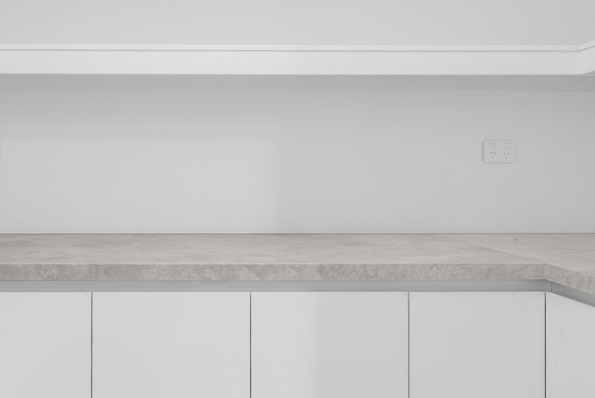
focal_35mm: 30
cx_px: 211
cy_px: 183
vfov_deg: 43.7
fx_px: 496
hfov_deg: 60.7
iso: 400
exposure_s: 1/15
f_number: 8
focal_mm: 12
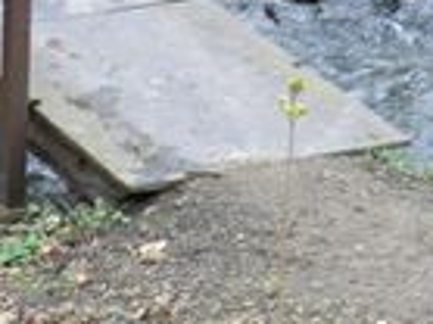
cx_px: -6
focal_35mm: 245
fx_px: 3062
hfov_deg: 8.0
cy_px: -51
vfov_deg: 6.0
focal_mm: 9.8
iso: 64
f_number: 4.2
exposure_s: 1/60
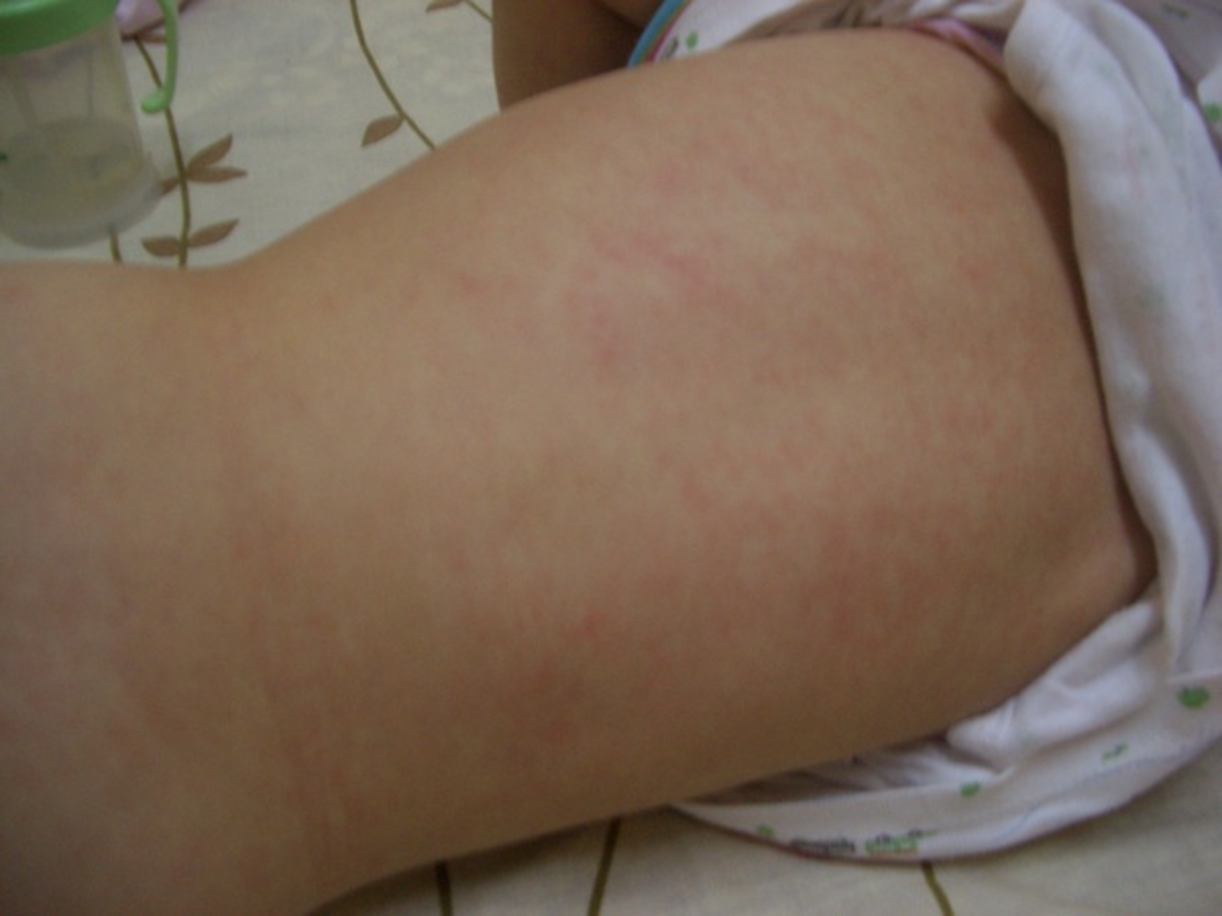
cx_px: 611
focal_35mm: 35
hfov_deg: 52.6
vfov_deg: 40.7
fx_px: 1236
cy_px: 458
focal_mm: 5.8
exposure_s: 1/10
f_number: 2.6
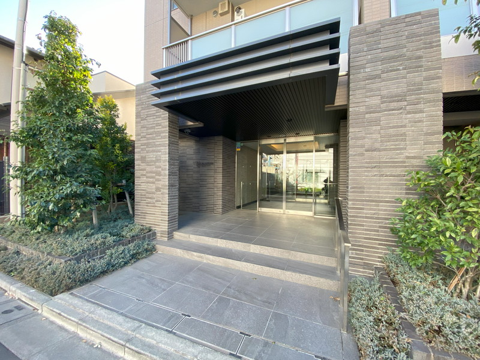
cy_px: 180
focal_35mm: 13
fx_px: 180
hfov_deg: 106.2
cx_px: 240
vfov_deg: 89.9
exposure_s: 1/122
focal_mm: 1.54
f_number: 2.4
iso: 80
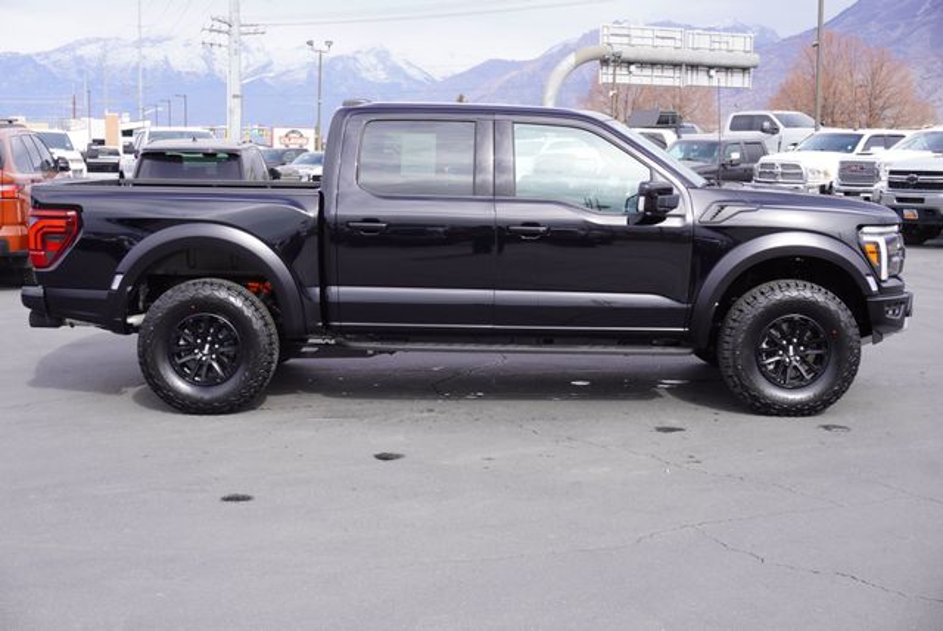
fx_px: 1258
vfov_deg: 28.1
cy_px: 316
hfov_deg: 41.1
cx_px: 472
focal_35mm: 48
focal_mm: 32
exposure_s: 1/100
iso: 100
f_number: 8
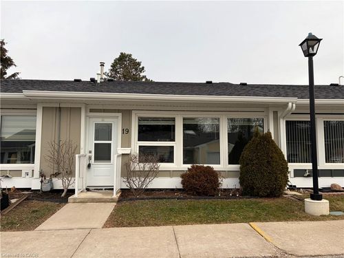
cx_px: 172
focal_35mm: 26
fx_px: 258
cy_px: 129
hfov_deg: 67.3
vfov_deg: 53.1
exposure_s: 1/419
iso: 50
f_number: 1.6
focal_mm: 5.96
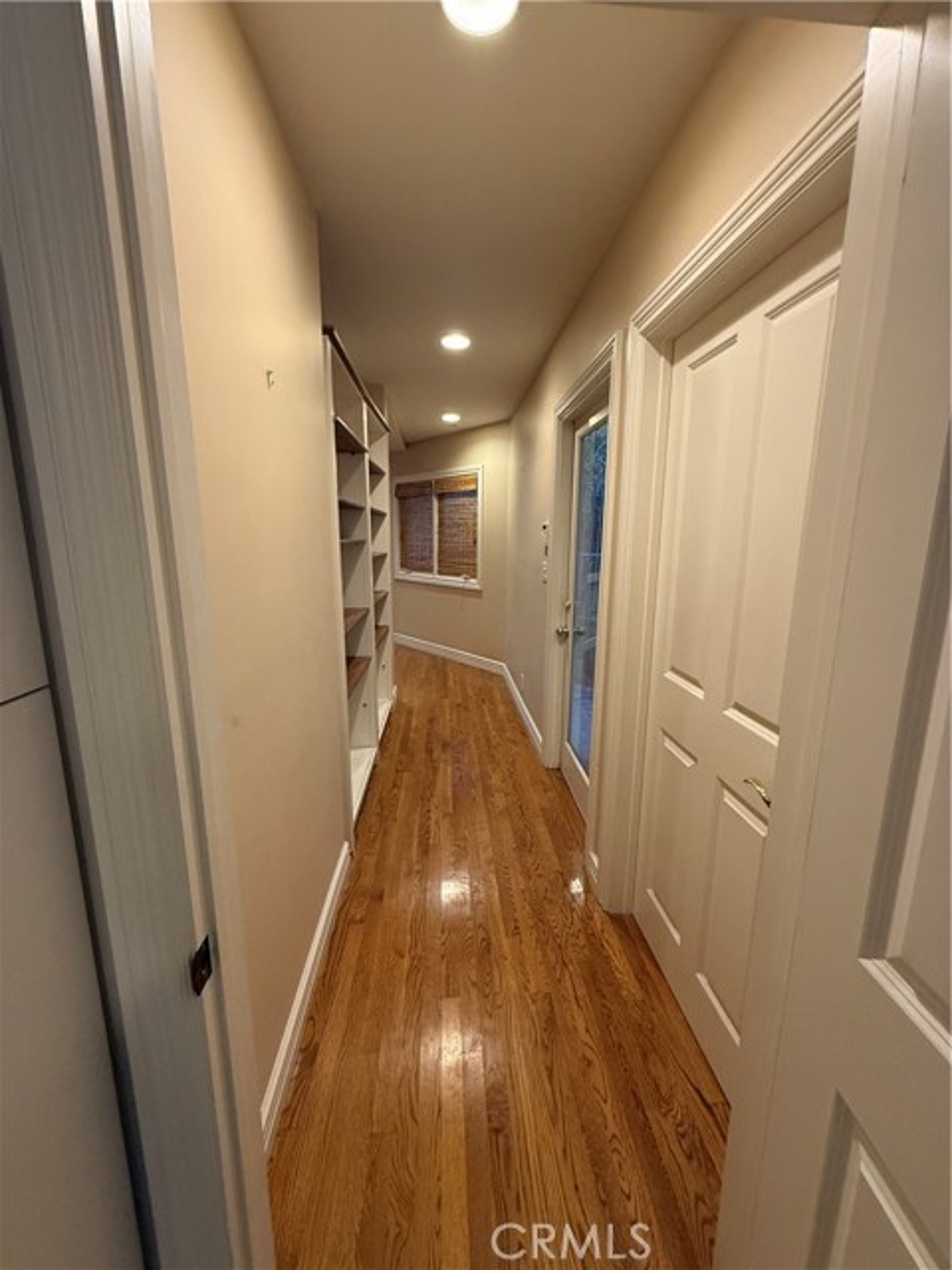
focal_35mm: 14
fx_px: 513
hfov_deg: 85.7
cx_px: 476
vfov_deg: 102.1
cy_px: 635
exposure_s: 1/60
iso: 320
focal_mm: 2.22
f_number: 2.2
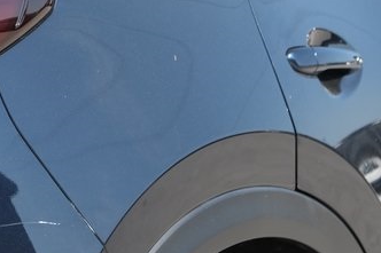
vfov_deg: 5.4
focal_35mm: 256
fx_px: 2708
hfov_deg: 7.9
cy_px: 31
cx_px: -169
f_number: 5
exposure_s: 1/250
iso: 160
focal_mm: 55
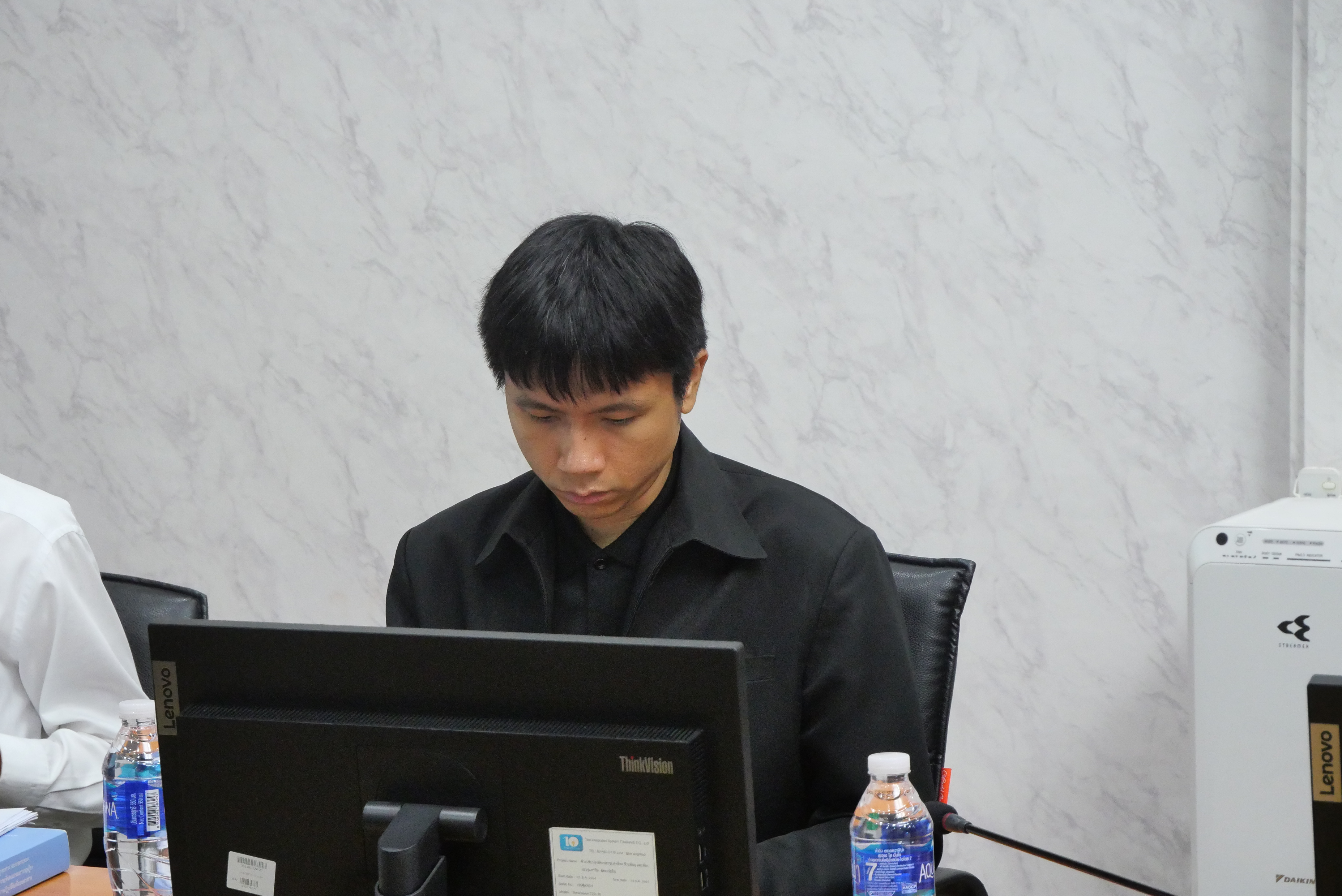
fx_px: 4625
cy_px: 448
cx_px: 671
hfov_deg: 16.5
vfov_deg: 11.1
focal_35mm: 124
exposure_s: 1/50
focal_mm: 60
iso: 3200
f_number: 6.3
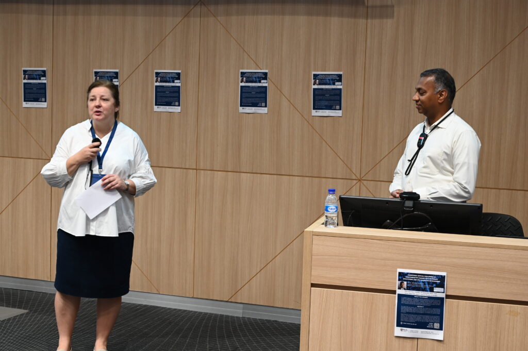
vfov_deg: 23.3
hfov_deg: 34.5
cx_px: 264
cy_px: 176
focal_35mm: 58
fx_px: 850
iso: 900
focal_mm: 58
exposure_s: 1/10
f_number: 5.6
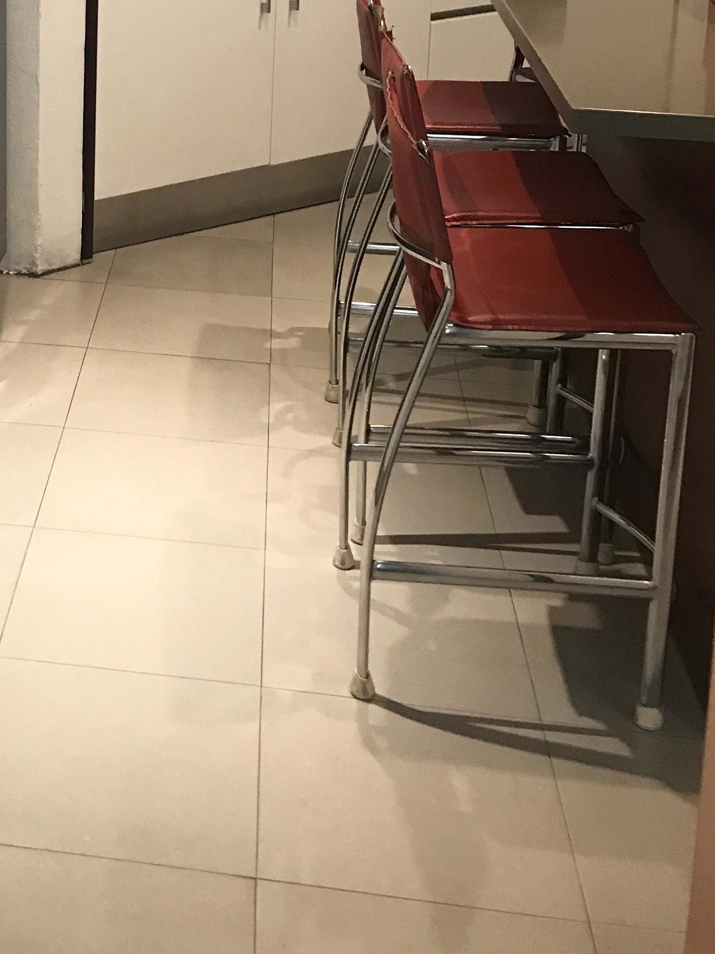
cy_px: -31
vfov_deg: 29.7
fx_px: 1653
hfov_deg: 23.5
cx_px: 13
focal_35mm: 60
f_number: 1.8
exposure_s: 1/15
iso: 50
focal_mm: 3.99
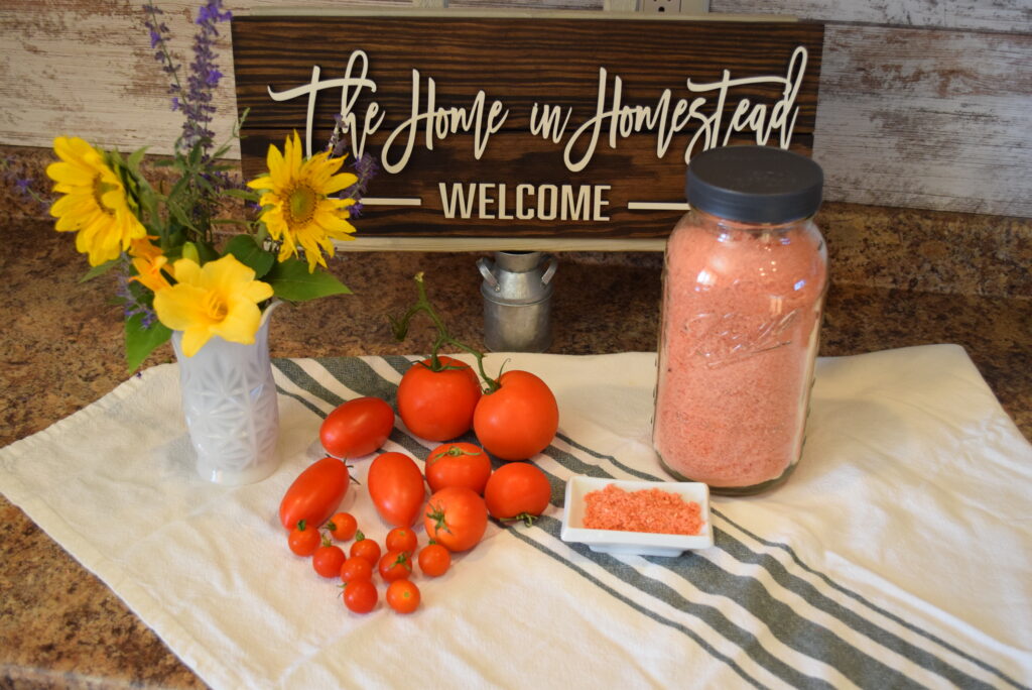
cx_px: 516
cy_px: 345
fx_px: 1119
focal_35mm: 39
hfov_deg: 49.5
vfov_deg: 34.3
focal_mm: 26
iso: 1400
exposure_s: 1/60
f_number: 4.2
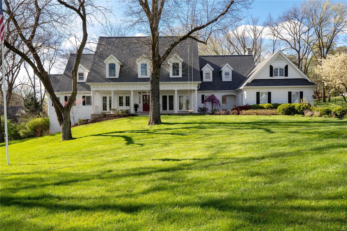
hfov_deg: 53.1
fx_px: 347
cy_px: 116
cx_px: 174
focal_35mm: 36
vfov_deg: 36.9
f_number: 8
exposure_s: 1/320
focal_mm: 18
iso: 400
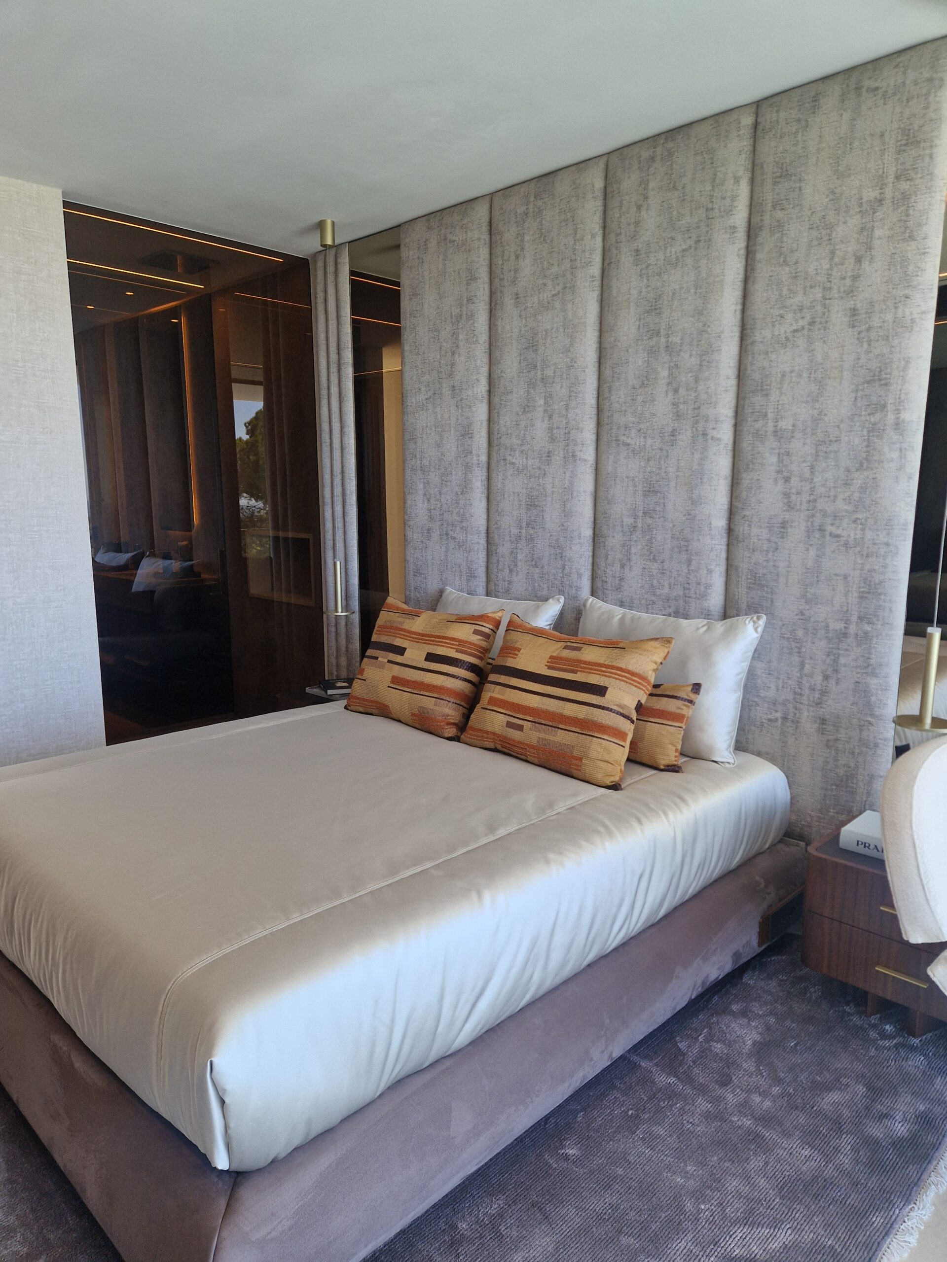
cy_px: 631
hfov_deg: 58.9
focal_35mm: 23
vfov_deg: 73.9
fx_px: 839
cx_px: 474
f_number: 1.8
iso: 64
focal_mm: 5.4
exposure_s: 1/180
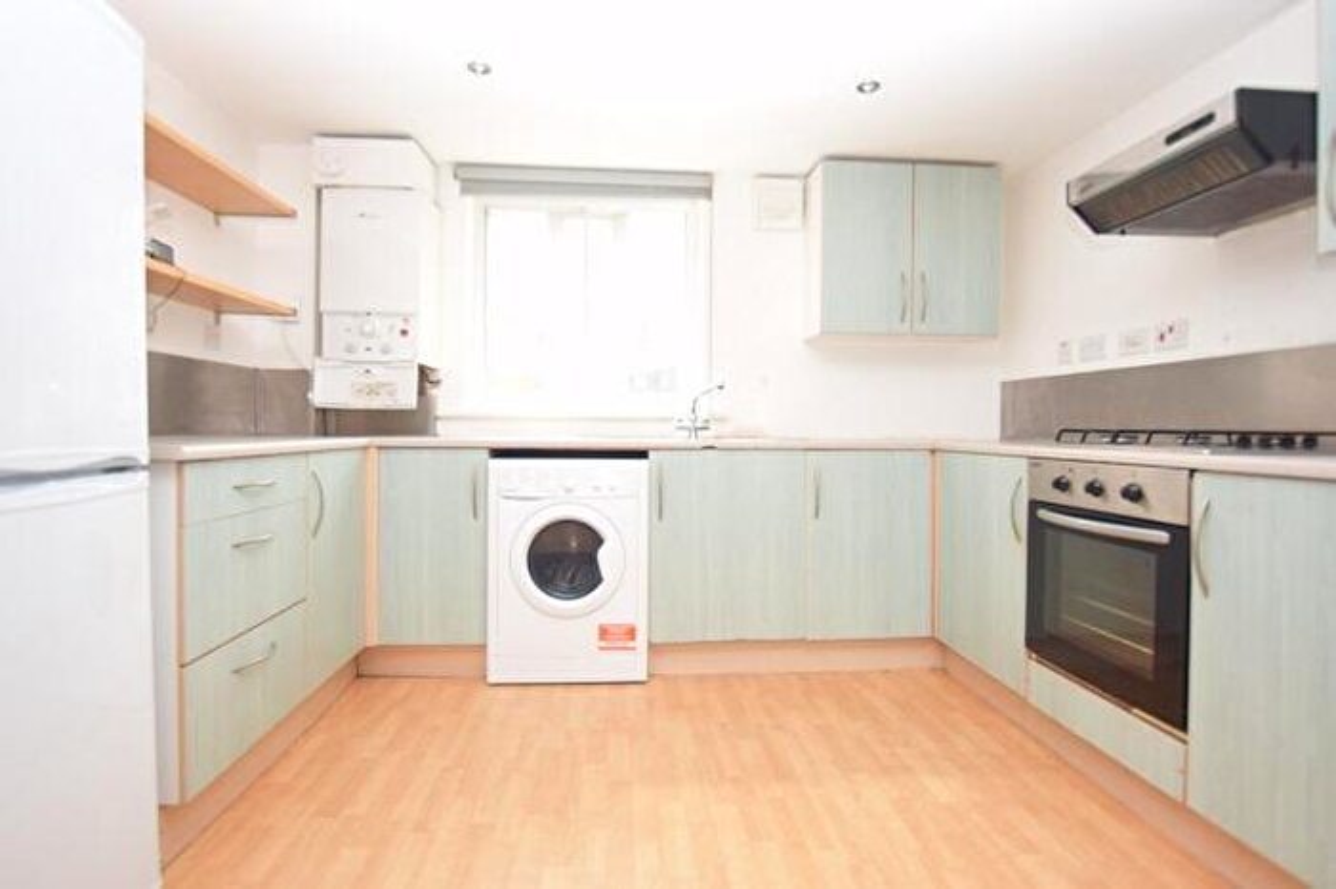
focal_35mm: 18
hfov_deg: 90.0
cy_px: 444
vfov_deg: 67.3
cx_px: 668
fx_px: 668
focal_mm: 12
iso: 400
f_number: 4
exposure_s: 1/125
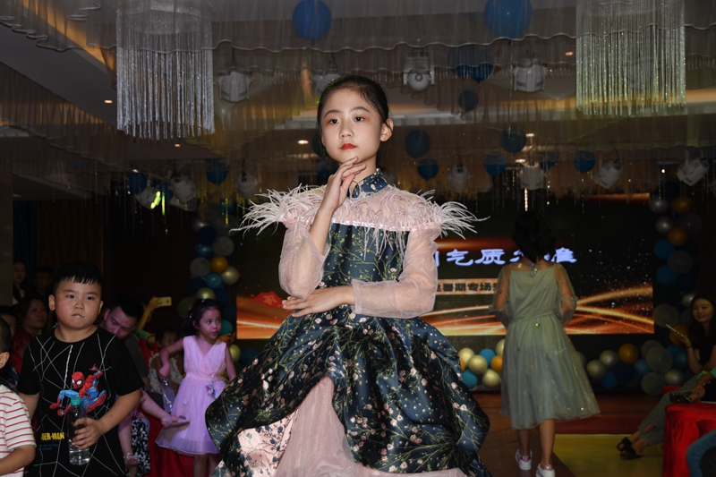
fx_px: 1193
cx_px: 358
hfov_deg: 33.4
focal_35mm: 60
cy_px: 238
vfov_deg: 22.6
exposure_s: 1/250
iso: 160
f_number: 5
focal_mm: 40
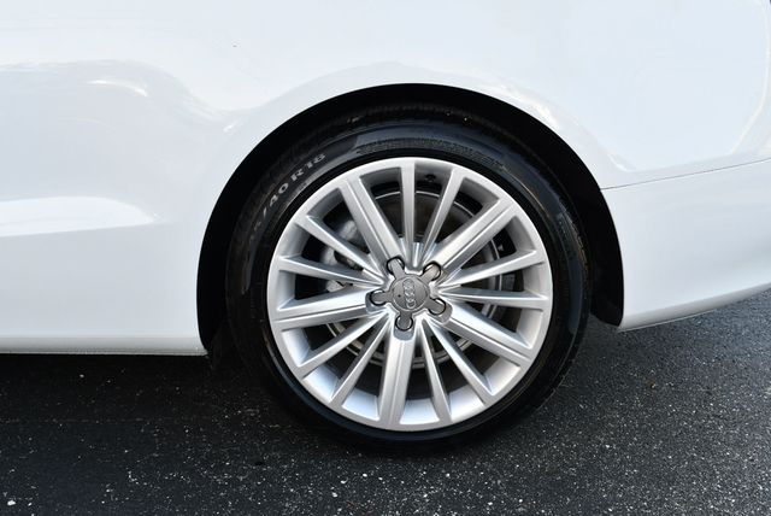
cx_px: 386
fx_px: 772
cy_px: 258
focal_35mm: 36
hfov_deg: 53.1
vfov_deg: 36.9
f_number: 5.6
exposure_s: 1/250
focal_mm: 18
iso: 320
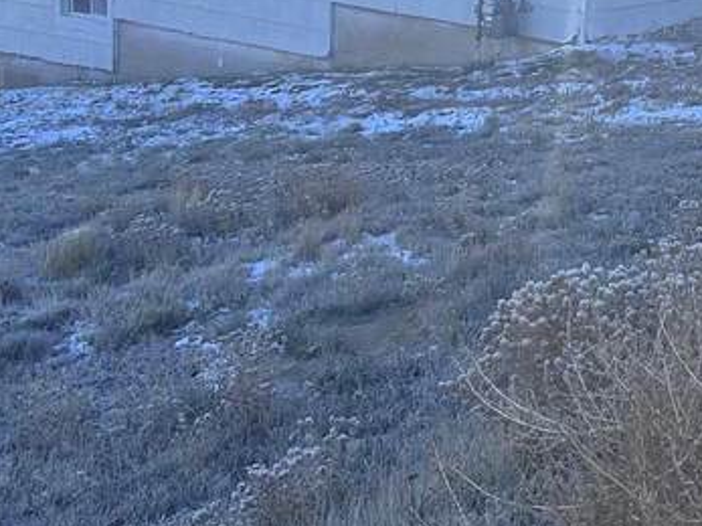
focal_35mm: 96
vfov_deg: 15.1
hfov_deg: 19.6
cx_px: 759
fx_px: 1946
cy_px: -14
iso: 50
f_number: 1.5
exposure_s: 1/1751
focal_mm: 5.7
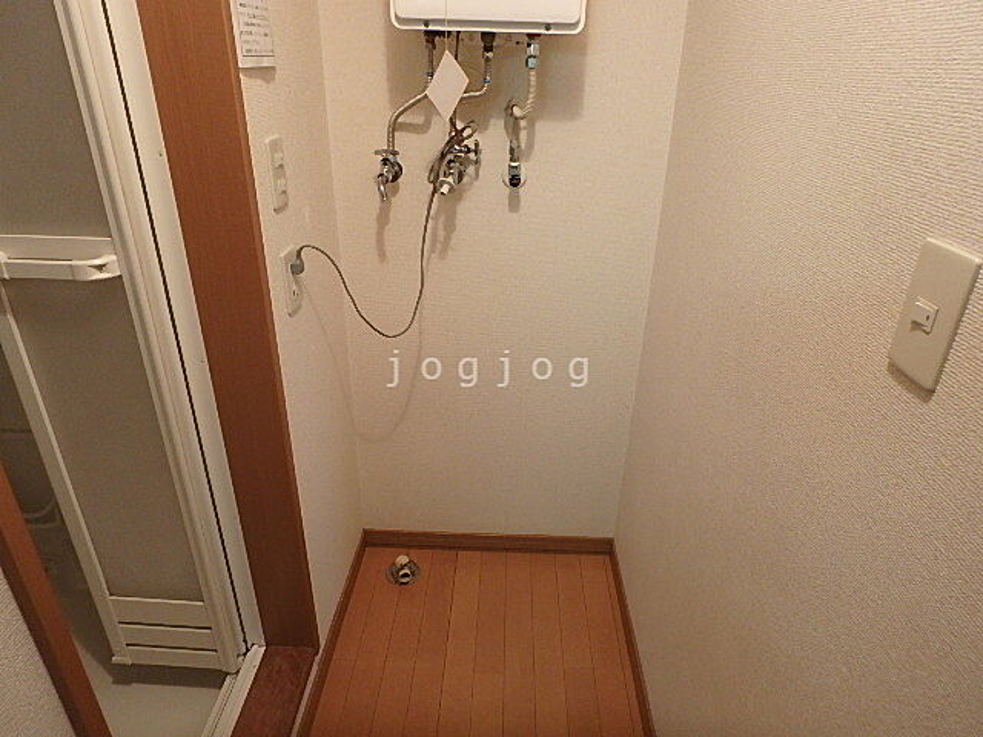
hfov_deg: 79.0
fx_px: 596
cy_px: 368
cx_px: 492
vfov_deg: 63.4
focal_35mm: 21
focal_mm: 3.7
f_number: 3.5
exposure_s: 1/30
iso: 400
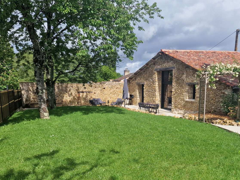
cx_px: 144
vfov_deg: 42.4
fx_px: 229
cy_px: 119
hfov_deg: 54.9
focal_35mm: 33
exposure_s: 1/1564
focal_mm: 6.4
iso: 50
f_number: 1.8
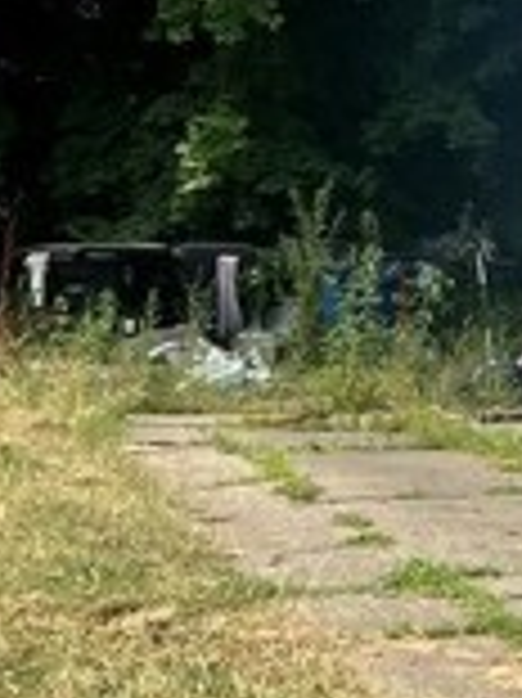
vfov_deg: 15.1
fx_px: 2597
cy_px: 54
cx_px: 1224
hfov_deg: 10.1
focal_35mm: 129
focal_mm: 5.7
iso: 50
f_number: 1.5
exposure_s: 1/3704
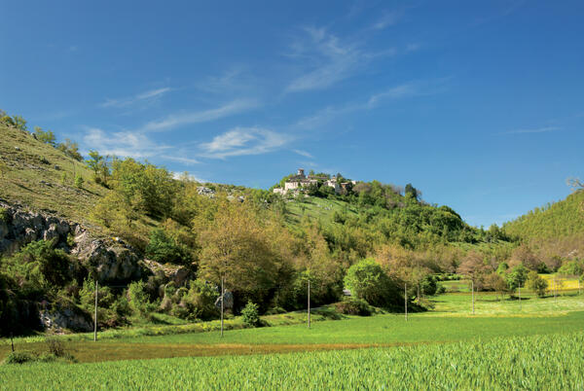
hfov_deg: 35.0
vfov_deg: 23.9
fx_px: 926
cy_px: 196
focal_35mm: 57
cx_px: 292
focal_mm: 38
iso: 100
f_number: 11
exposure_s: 1/45
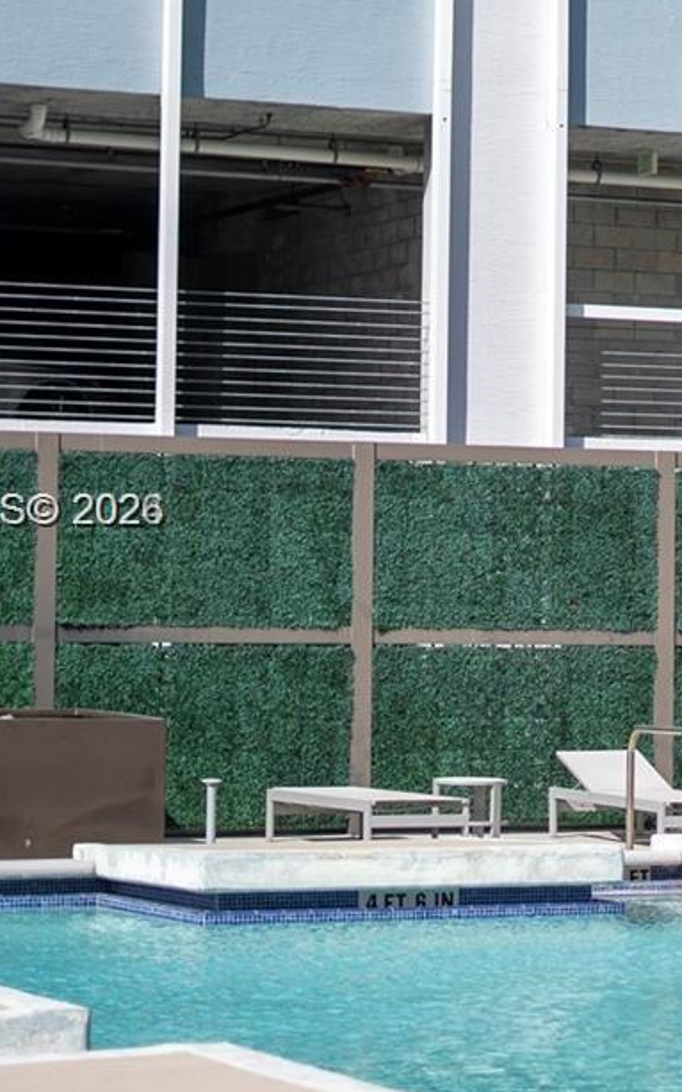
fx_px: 3956
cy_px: 513
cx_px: 1035
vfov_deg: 15.7
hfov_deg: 9.6
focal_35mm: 133
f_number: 1.8
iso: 80
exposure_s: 1/2500
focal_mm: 50
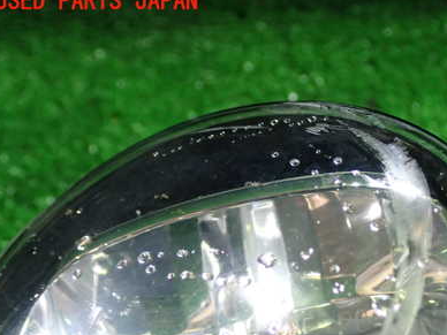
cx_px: 334
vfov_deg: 21.5
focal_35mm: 68
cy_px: 246
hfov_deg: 28.2
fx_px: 878
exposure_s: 1/40
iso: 400
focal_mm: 7.84
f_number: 2.9
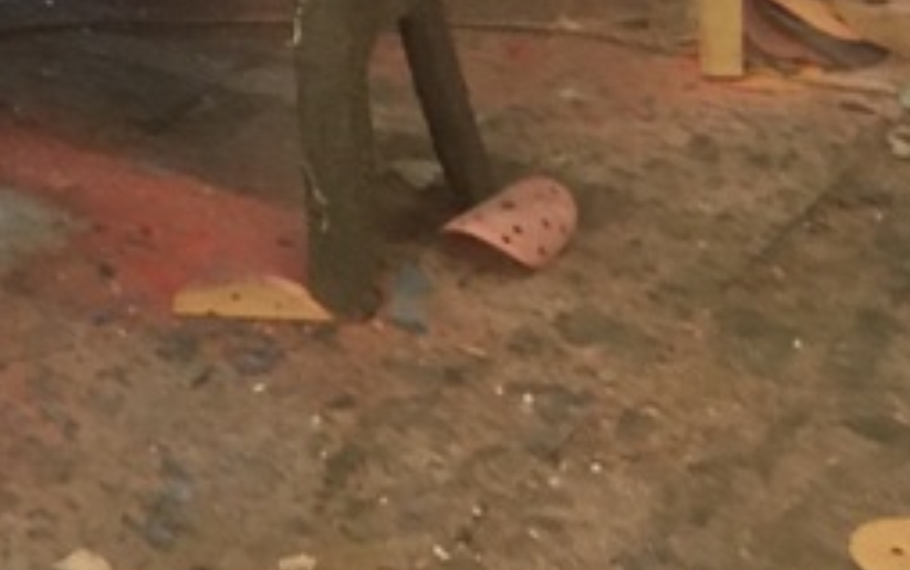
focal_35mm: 122
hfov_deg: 14.8
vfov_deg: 10.1
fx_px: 3027
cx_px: -760
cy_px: -488
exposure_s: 1/33
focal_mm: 4.15
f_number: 2.2
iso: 160
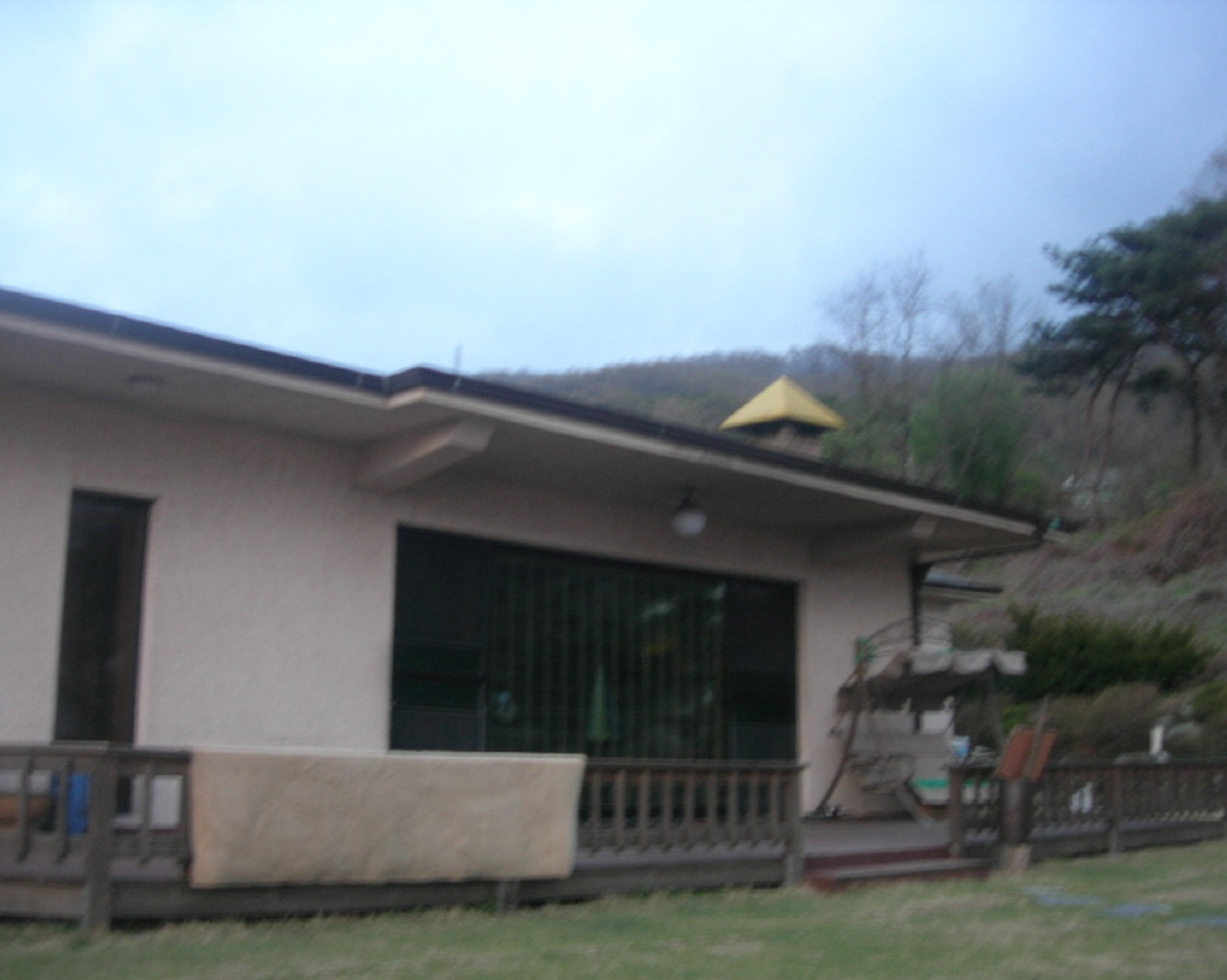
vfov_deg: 37.3
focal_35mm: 40
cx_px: 600
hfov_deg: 45.8
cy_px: 492
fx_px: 1452
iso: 77
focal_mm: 7.8
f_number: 2.8
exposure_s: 1/3.9
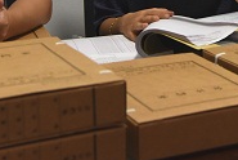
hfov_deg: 16.6
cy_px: -119
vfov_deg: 10.7
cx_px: 232
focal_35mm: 121
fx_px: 801
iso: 1600
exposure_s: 1/80
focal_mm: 32
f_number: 4.5
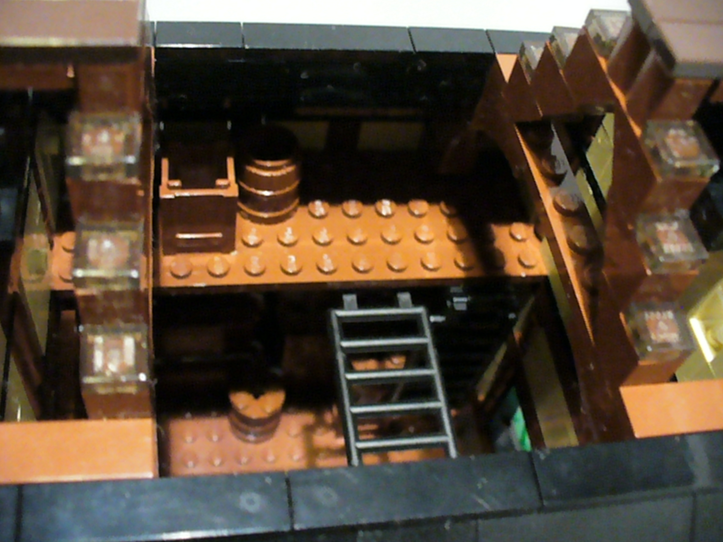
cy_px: 271
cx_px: 362
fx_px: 773
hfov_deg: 50.1
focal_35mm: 37
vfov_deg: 38.7
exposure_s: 1/25
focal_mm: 6.1
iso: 1600
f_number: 2.8
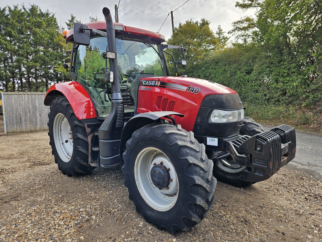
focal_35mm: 23
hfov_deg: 73.9
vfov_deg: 58.9
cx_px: 161
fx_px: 214
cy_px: 121
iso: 25
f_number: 1.8
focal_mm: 5.4
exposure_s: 1/224
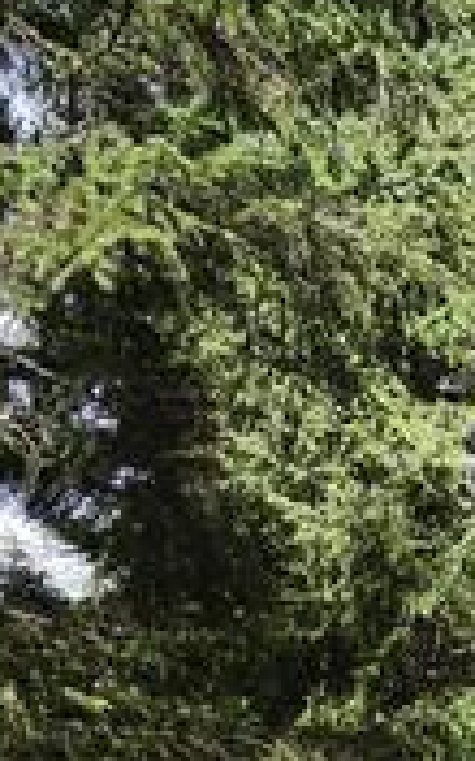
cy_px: 1025
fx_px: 1719
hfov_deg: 13.6
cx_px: 920
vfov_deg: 22.1
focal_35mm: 83
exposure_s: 1/653
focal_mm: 5.35
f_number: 1.7
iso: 80
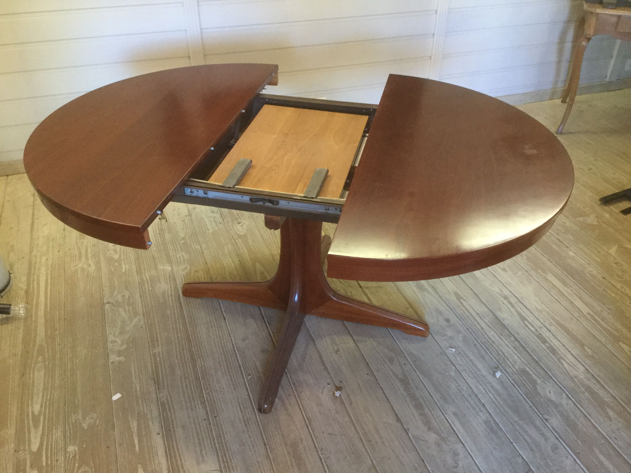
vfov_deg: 45.4
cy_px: 236
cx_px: 316
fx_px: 565
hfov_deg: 58.4
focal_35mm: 31
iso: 200
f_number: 2.4
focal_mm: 3.3
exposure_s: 1/20
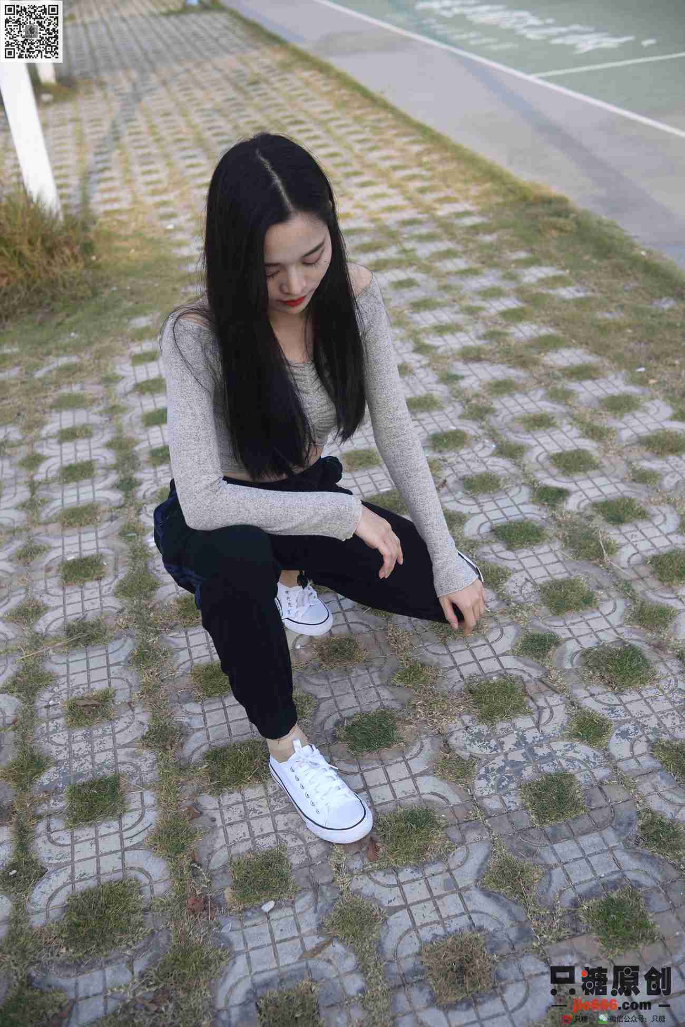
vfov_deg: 54.4
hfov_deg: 37.9
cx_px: 342
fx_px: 998
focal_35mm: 35
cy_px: 514
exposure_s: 1/500
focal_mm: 35
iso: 100
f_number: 4.5
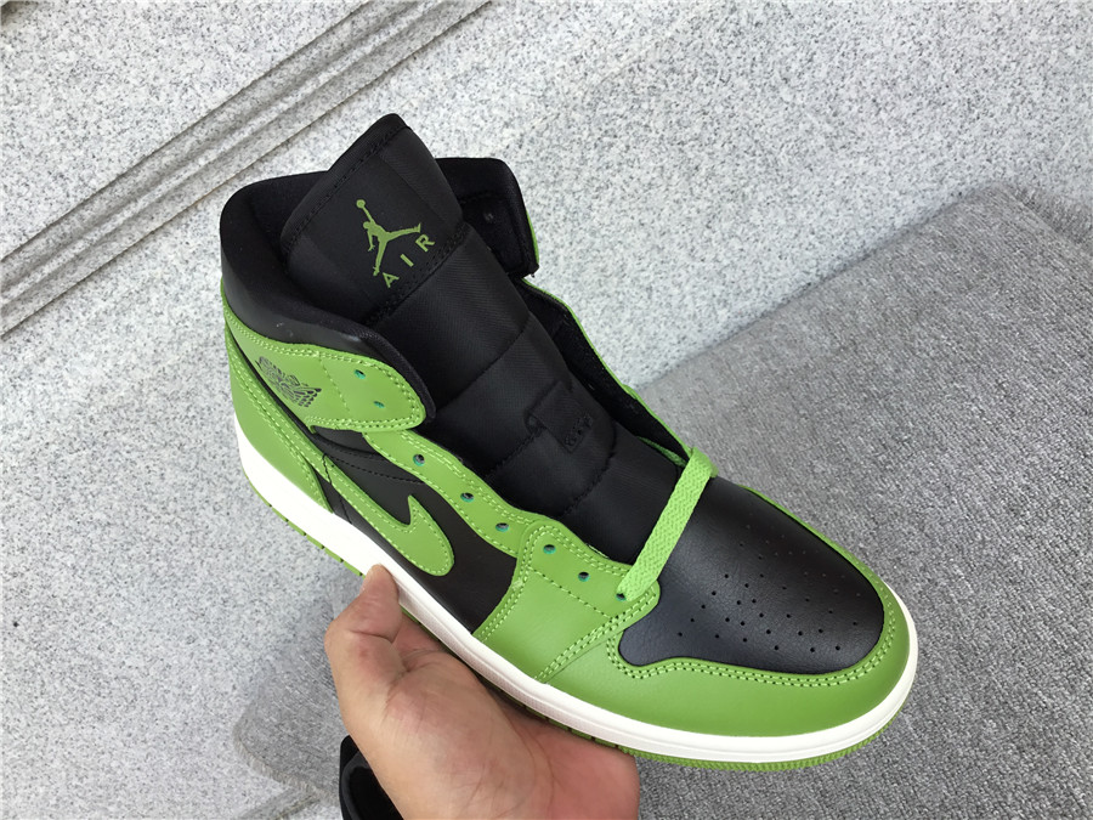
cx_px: 546
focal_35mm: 31
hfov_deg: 58.4
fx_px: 979
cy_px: 410
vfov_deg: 45.4
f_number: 2.4
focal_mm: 3.3
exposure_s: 1/364
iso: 25
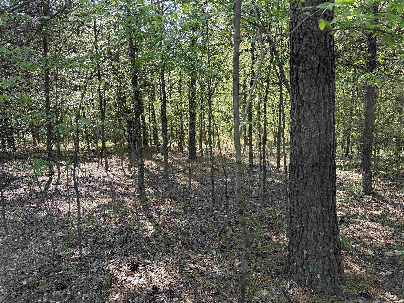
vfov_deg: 56.8
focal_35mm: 24
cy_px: 152
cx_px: 202
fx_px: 280
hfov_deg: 71.6
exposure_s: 1/257
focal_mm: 6.76
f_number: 1.78
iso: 64
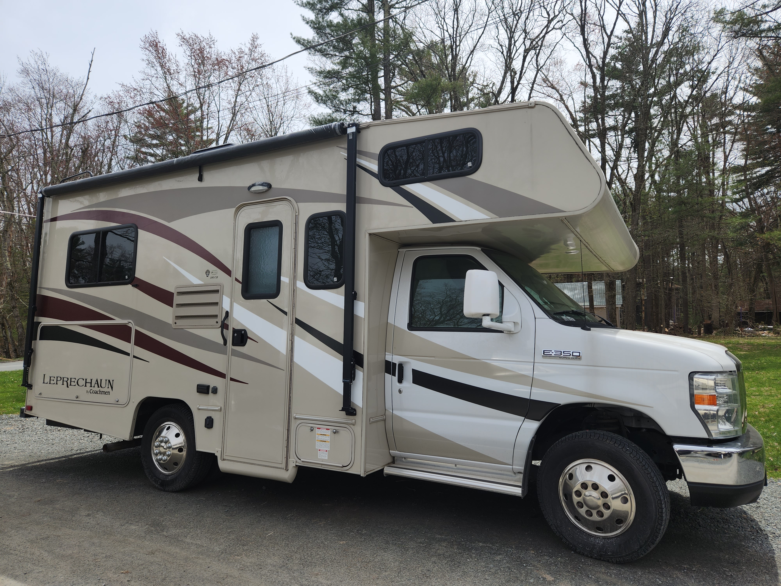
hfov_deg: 73.9
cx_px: 390
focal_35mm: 23
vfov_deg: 58.9
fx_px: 519
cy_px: 293
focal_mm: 5.4
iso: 20
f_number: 1.8
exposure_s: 1/1546
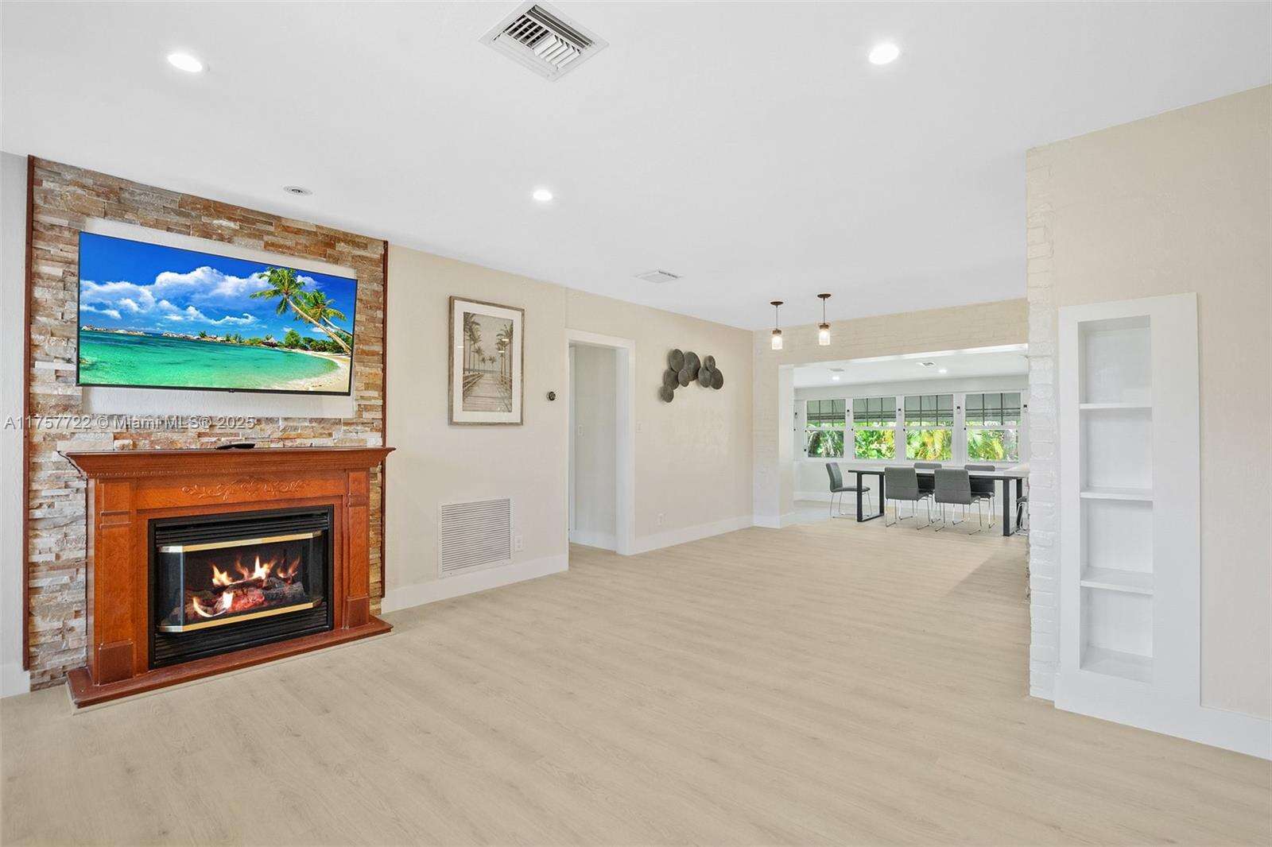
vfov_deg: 77.3
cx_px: 636
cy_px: 424
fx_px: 530
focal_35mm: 15
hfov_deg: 100.4
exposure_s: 1/15
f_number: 8
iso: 1400
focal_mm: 10
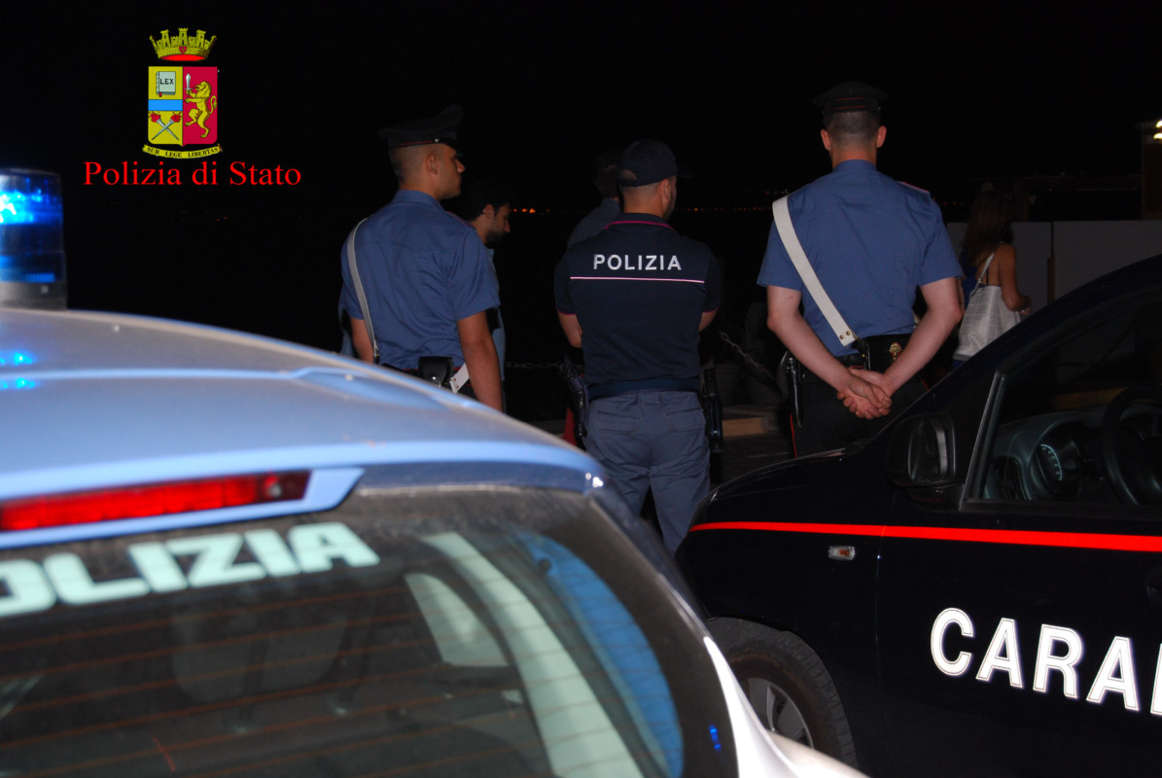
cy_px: 389
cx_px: 581
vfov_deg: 20.2
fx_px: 2181
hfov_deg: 29.8
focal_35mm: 68
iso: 400
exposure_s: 1/60
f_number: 5.6
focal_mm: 45
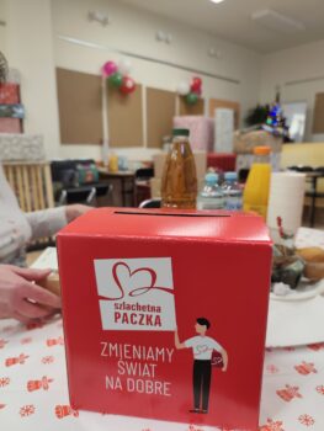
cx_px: 162
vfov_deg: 73.9
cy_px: 216
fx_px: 287
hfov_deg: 58.9
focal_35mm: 23
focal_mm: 6.19
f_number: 1.65
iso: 250
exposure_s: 1/70.4
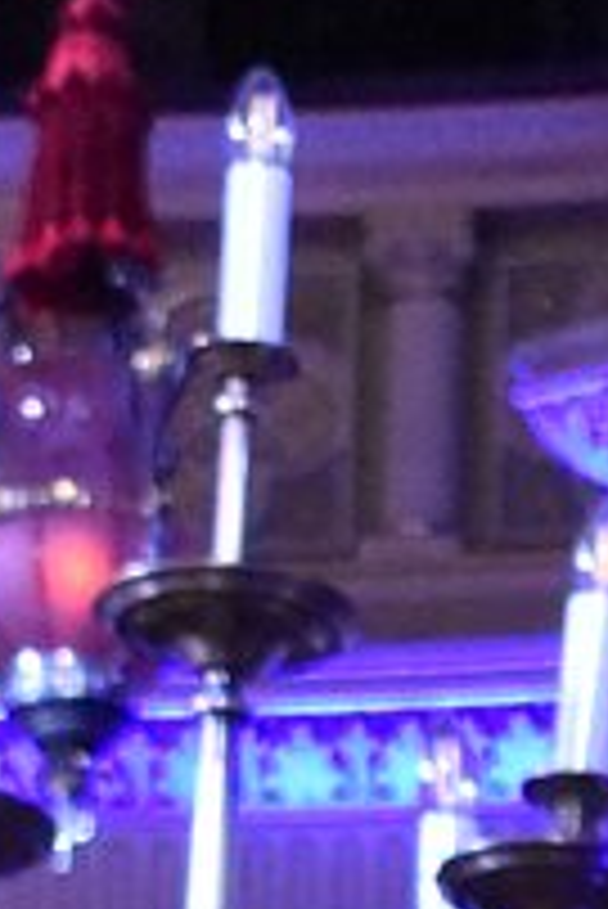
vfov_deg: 4.7
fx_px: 10872
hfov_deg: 3.2
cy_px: 2284
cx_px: 1626
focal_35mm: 430
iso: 3600
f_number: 4.2
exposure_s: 1/50
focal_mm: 29
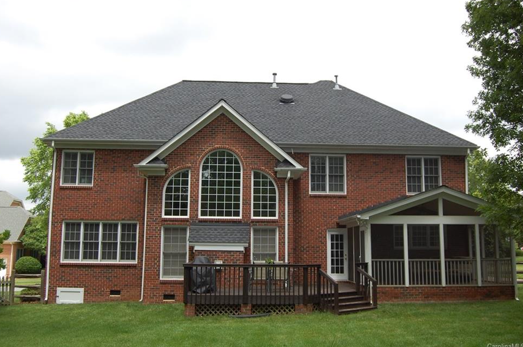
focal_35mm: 37
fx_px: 530
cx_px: 269
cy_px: 168
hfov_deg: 52.5
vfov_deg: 36.3
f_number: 5.6
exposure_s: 1/500
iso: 250
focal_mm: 23
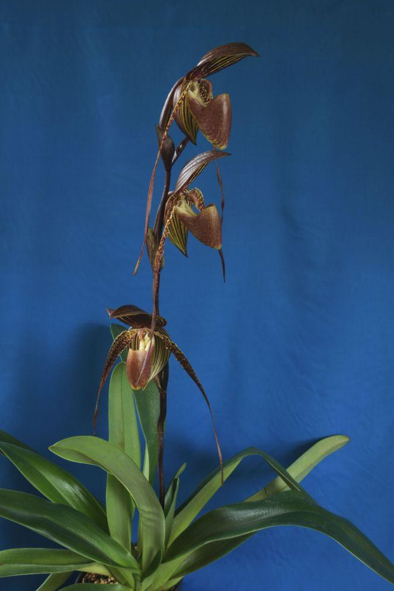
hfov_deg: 34.2
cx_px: 198
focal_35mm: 39
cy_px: 296
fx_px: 640
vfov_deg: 49.6
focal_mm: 38
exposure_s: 1/4
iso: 200
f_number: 16
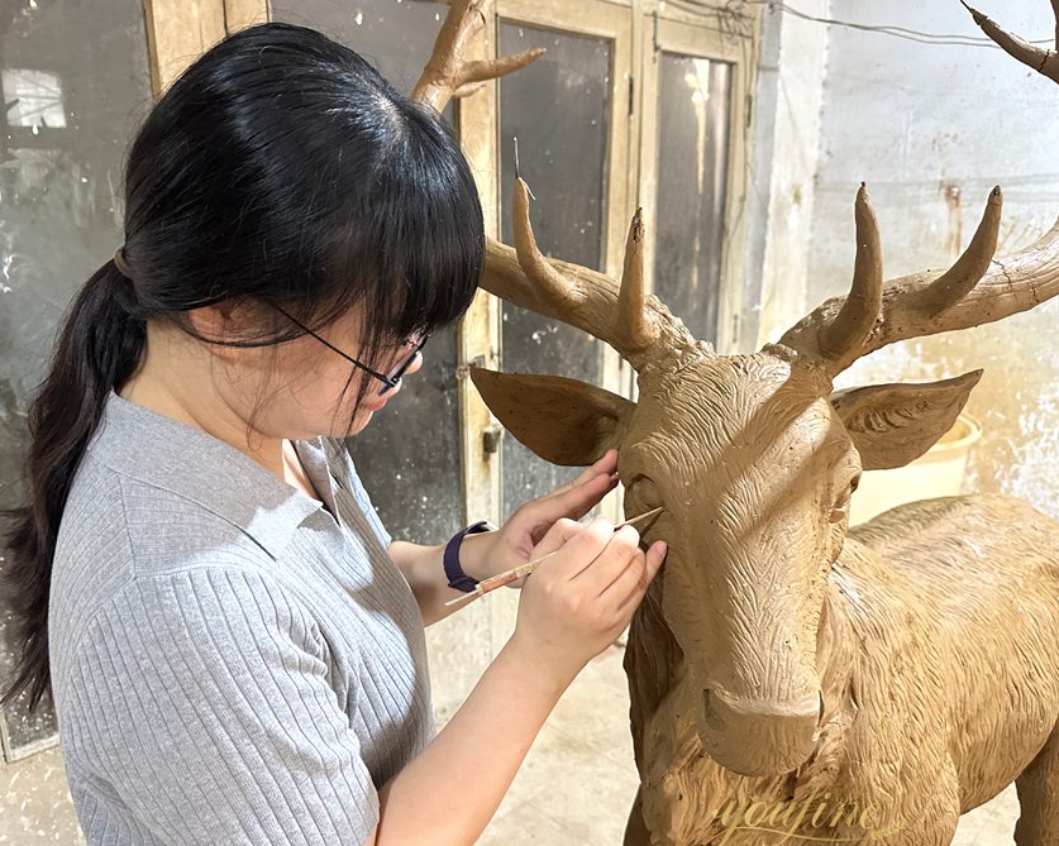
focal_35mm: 28
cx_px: 533
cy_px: 445
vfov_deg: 51.5
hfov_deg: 62.2
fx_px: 877
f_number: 1.78
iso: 500
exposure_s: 1/50
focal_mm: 6.86
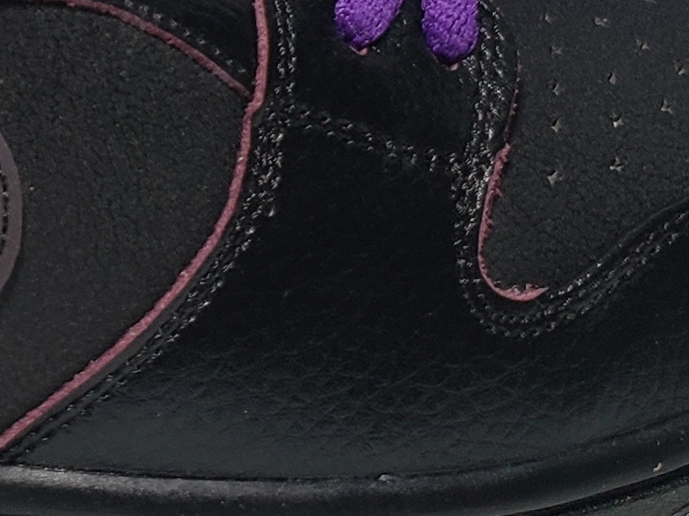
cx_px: -176
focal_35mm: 116
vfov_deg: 12.0
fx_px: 2309
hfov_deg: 16.2
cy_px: -333
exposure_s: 1/301
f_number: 1.5
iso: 50
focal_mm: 4.3
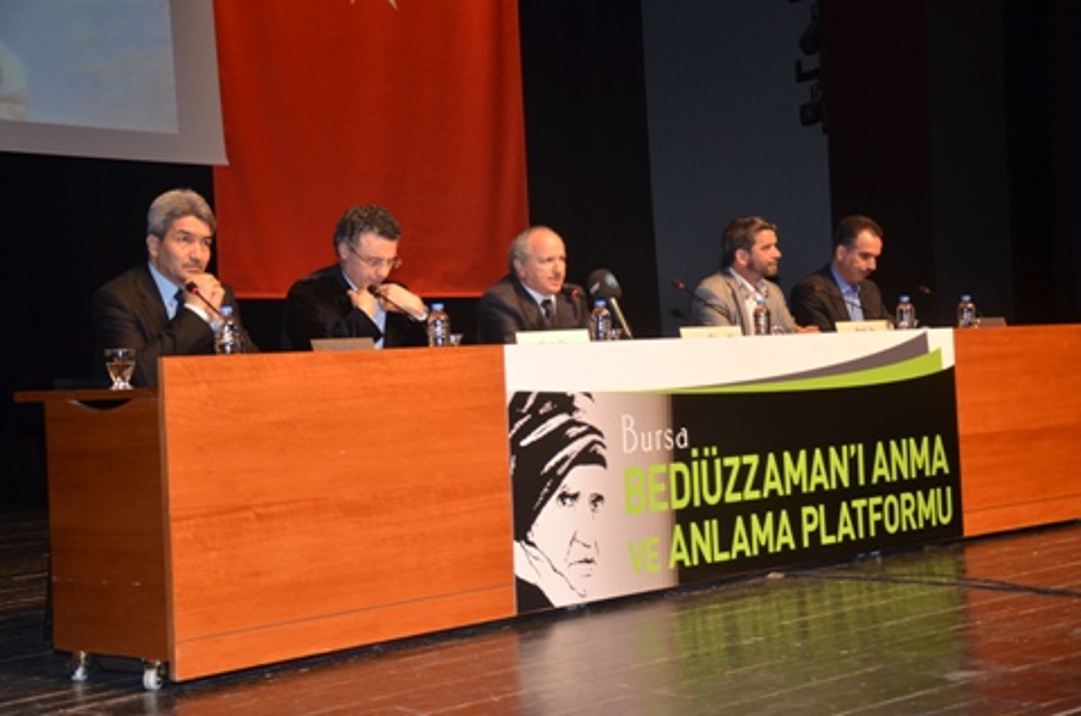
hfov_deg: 32.0
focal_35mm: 63
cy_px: 358
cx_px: 540
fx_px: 1888
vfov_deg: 21.5
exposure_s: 1/60
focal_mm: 42
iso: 800
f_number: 4.8
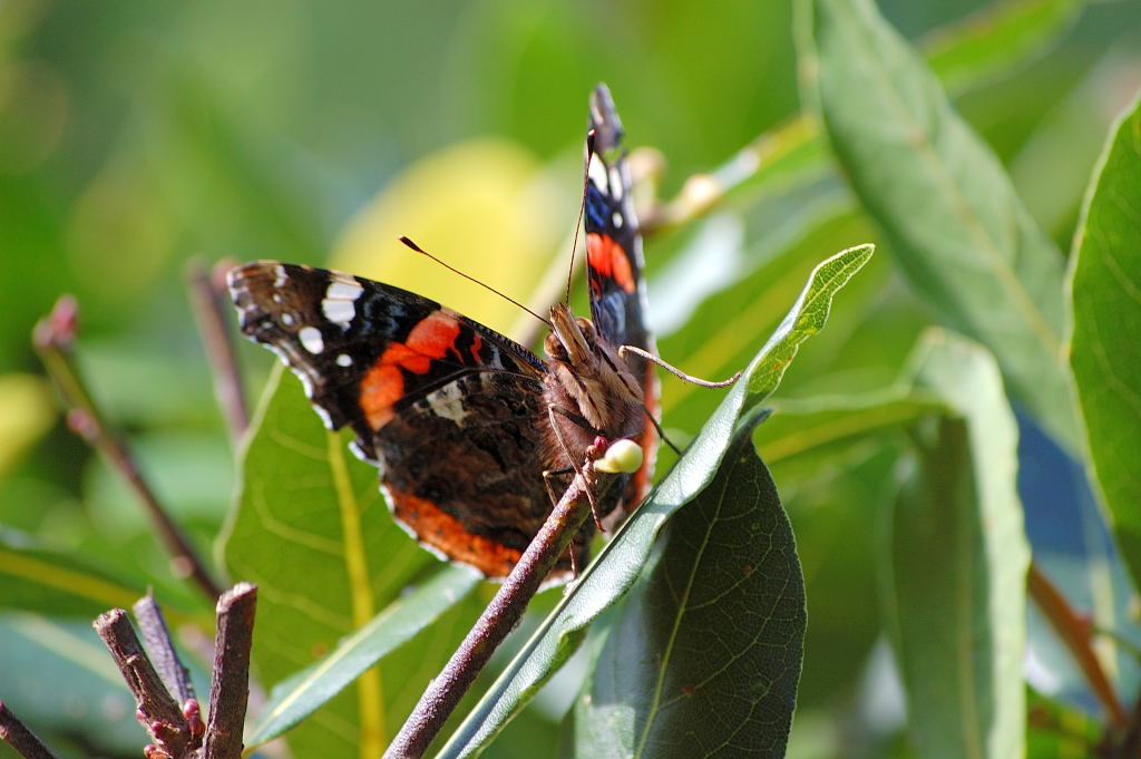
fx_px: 9500
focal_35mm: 300
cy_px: 380
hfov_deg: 6.9
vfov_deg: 4.6
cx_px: 570
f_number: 8
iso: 220
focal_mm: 200
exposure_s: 1/125
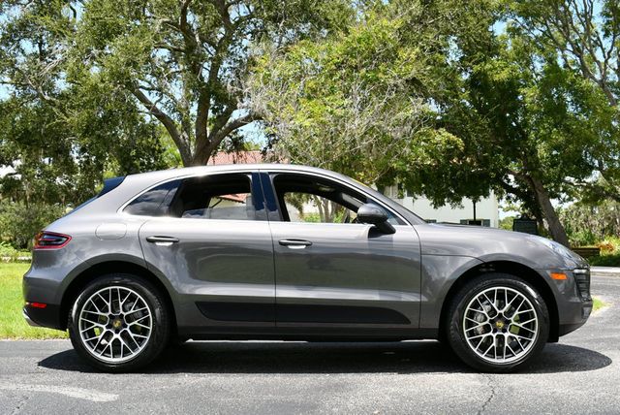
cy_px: 208
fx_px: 724
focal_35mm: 42
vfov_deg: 32.0
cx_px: 310
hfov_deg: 46.4
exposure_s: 1/250
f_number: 8
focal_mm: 21
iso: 180
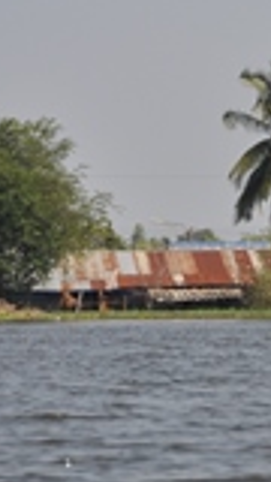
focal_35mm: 360
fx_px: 4599
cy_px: 166
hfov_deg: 3.3
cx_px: 578
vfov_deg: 6.0
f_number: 5.6
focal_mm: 82
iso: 200
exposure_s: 1/1600
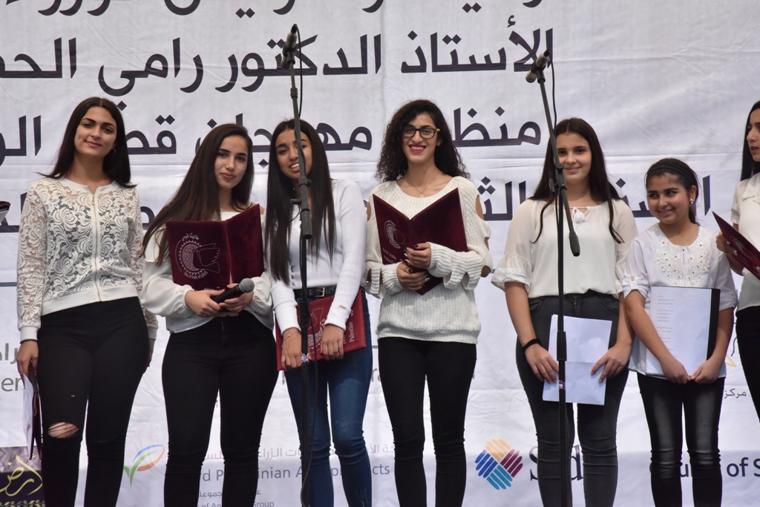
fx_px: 2111
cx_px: 380
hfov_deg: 20.4
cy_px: 254
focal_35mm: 100
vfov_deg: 13.7
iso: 3200
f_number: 20
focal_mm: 100
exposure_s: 1/1600
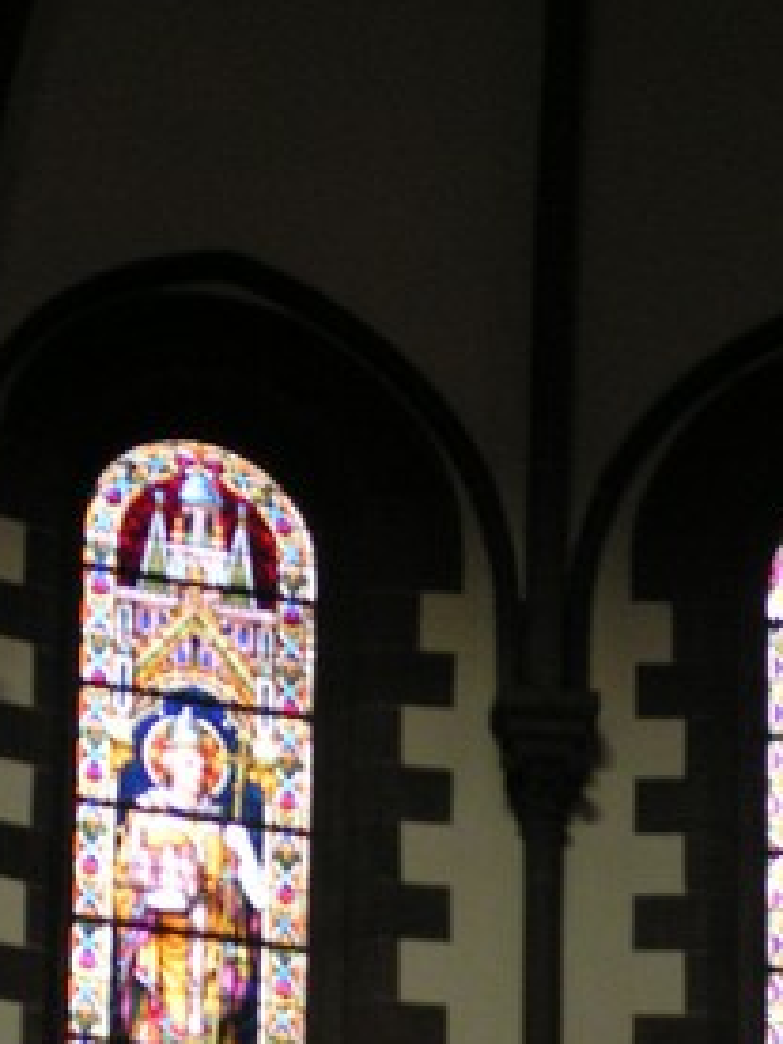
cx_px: 700
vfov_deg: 8.5
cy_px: 906
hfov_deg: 6.4
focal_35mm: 231
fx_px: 6967
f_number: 3.5
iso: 200
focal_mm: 15.9
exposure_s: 1/15
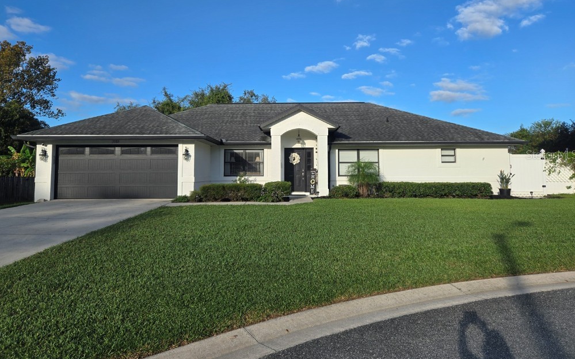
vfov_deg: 49.1
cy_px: 154
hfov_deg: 72.6
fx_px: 392
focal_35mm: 25
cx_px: 285
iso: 40
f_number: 1.8
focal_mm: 5.4
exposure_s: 1/2921
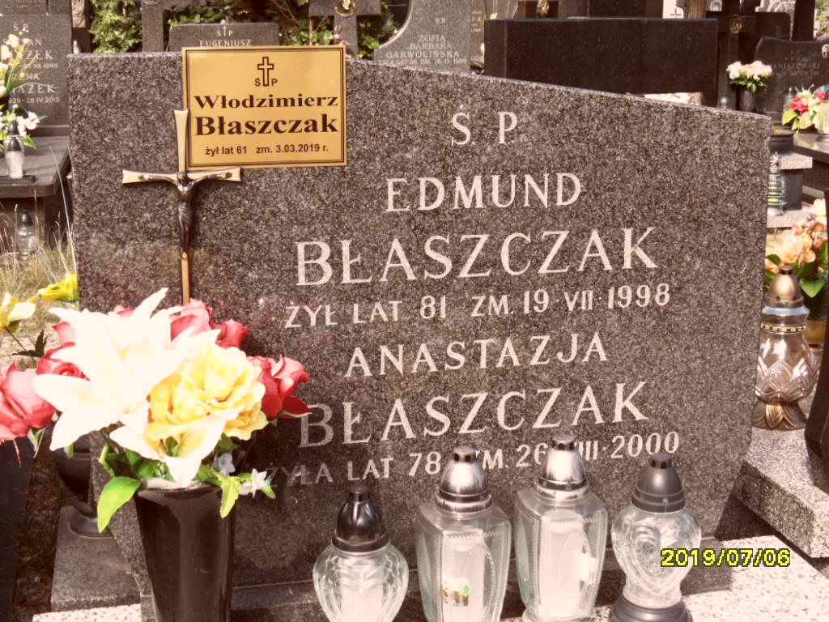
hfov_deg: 38.2
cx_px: 414
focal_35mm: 50
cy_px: 311
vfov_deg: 29.1
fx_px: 1197
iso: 80
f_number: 3.8
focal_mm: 8.2
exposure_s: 1/250
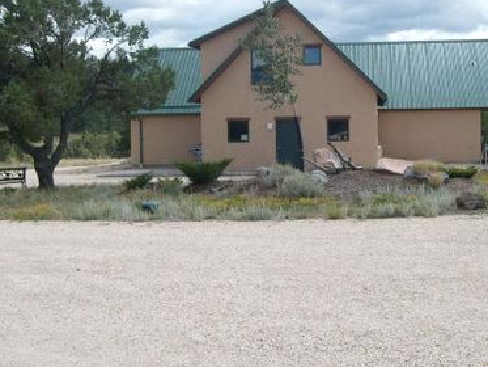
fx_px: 705
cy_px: 121
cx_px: 283
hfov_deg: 38.1
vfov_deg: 28.9
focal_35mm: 50
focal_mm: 5.8
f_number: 7.1
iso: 80
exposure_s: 1/250
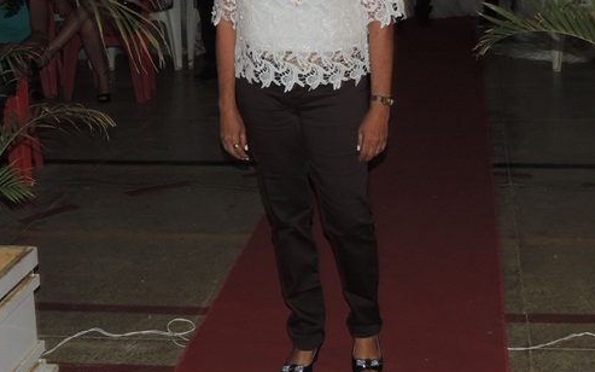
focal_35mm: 71
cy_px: 68
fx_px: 1151
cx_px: 320
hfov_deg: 29.0
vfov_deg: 18.2
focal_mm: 8.3
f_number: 3.5
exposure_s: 1/30
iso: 200
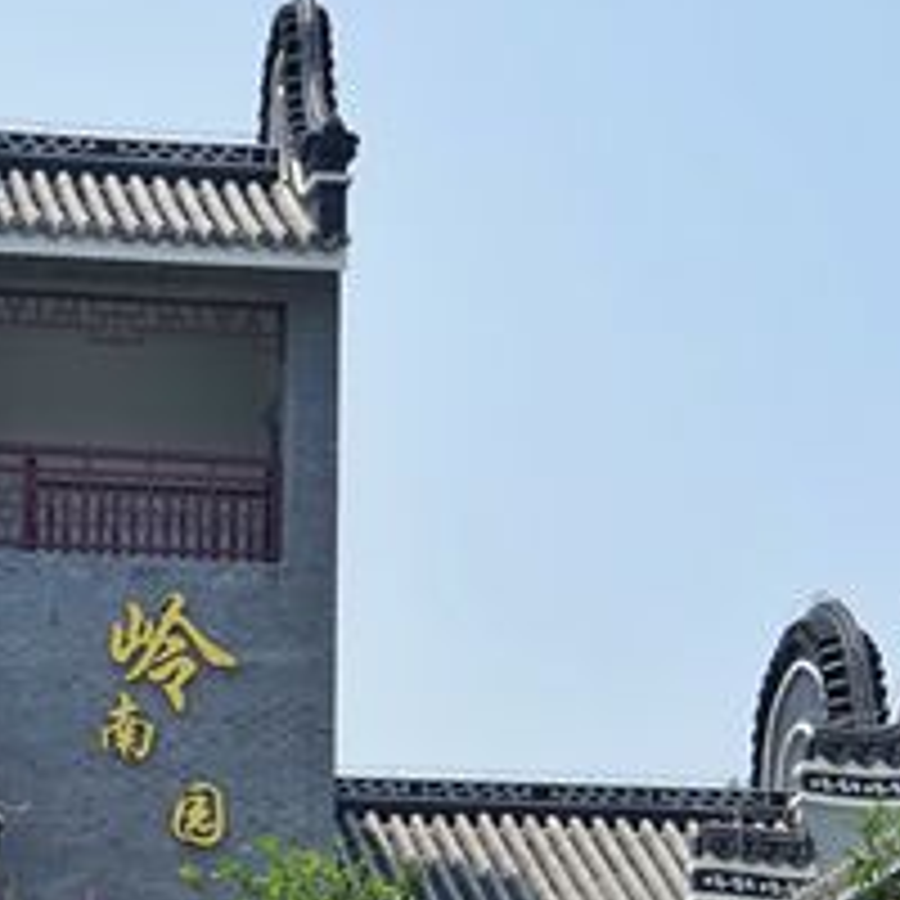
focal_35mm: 162
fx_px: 4765
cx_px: 414
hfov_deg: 10.8
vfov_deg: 10.7
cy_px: 776
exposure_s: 1/125
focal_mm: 56
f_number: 11
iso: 100
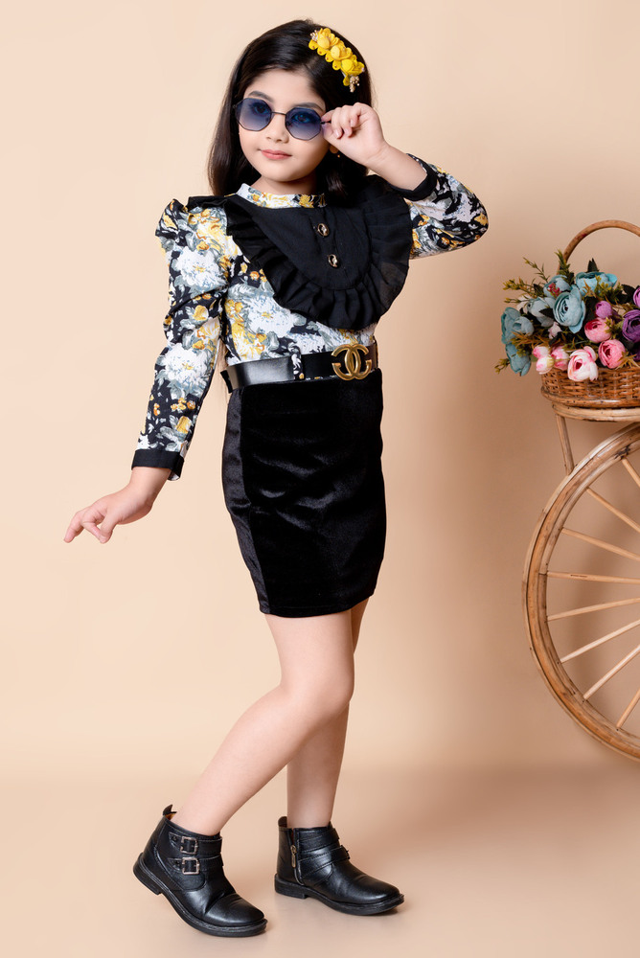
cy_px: 479
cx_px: 320
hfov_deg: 20.9
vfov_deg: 30.9
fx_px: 1731
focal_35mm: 65
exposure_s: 1/160
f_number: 11
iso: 250
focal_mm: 65
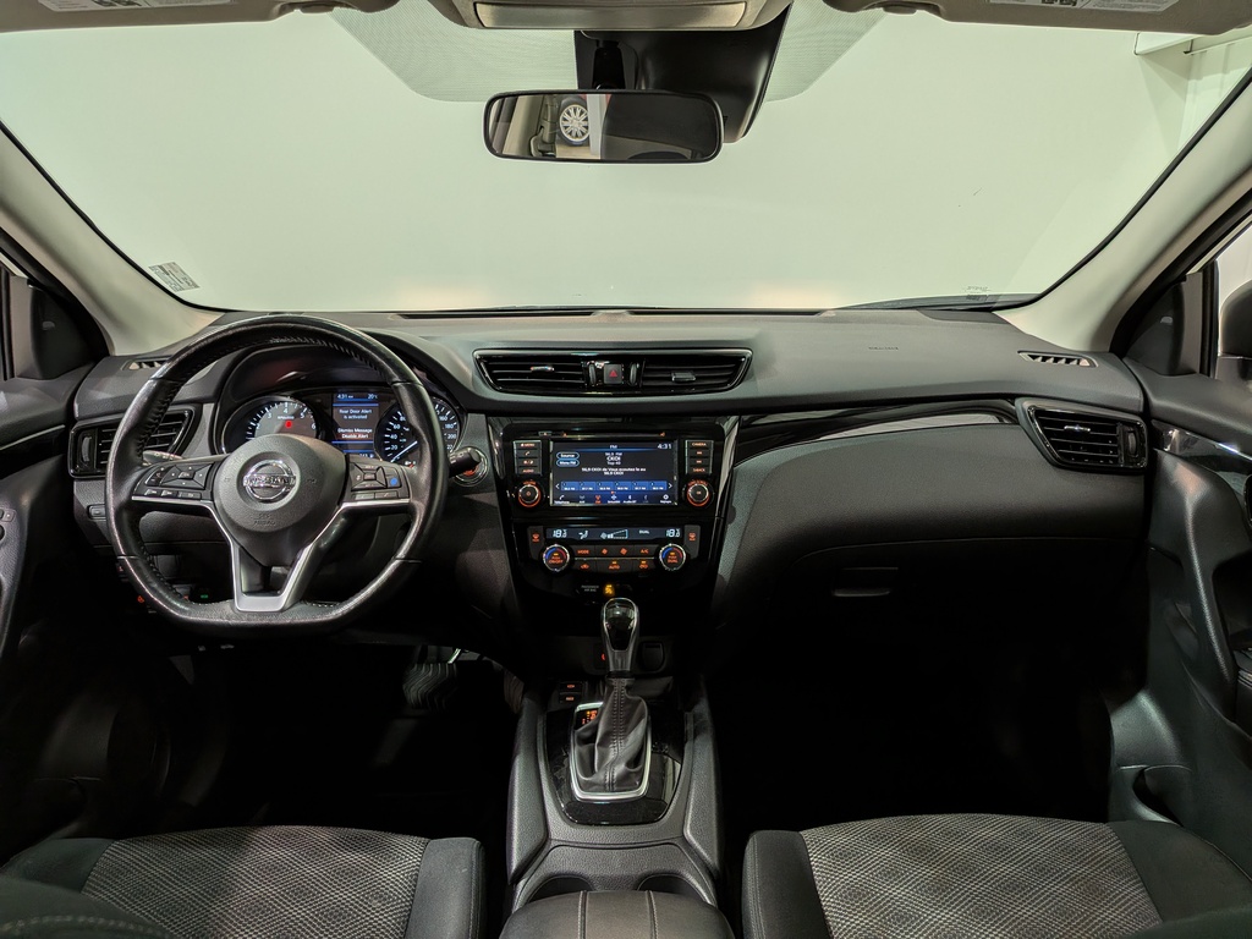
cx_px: 626
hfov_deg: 71.6
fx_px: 868
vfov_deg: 56.8
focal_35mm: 24
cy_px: 470
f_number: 1.7
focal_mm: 4.53
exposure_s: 1/60.4
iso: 28
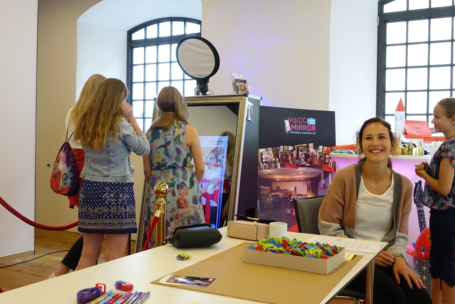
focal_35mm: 39
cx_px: 228
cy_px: 152
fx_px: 493
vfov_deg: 34.2
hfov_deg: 49.6
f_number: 4
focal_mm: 14.24
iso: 1250
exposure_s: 1/50
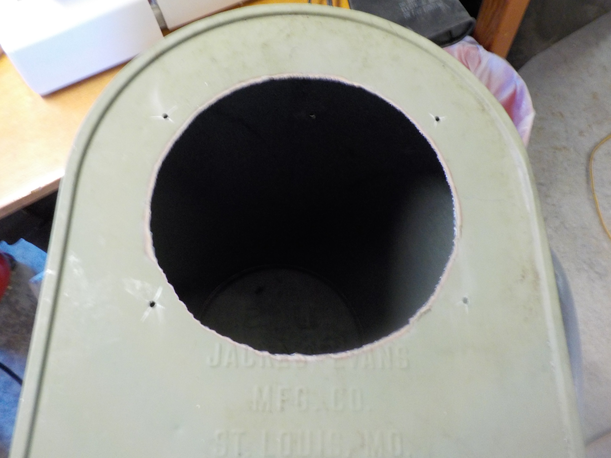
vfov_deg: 46.8
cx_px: 306
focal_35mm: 30
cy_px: 229
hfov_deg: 60.0
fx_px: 530
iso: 400
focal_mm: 4.1
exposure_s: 1/13
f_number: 3.3
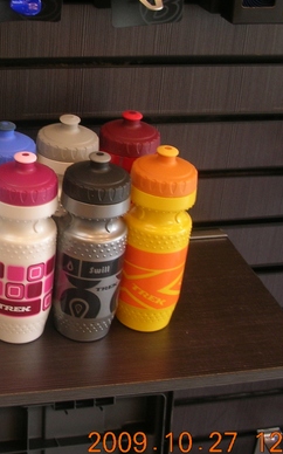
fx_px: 828
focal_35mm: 67
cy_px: 200
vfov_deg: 30.6
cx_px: -30
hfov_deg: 18.6
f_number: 3
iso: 50
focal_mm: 5.8
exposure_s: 1/7.5
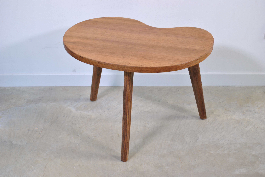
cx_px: 132
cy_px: 88
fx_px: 398
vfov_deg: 25.1
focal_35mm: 54
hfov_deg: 36.8
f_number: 7.1
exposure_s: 1/25
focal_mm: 36
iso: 200
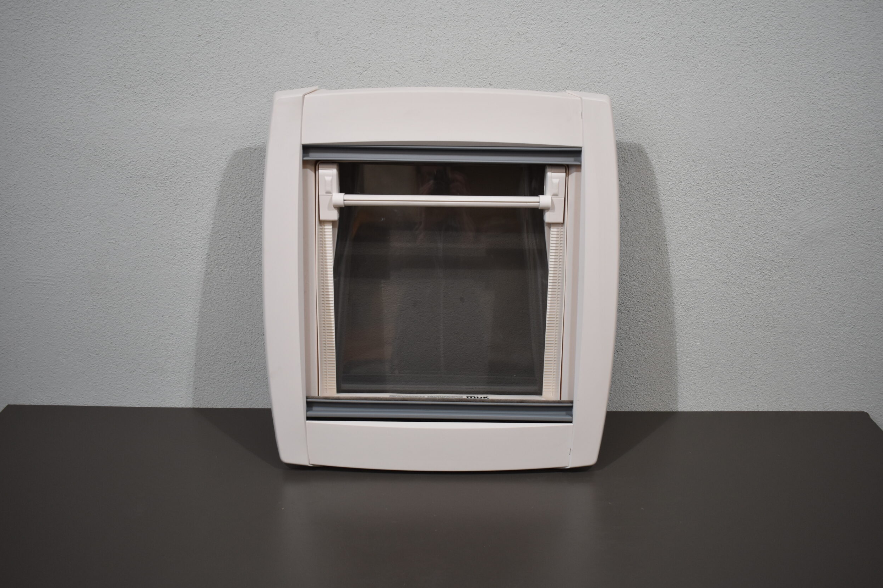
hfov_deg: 53.8
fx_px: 871
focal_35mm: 36
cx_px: 442
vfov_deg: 37.3
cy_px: 294
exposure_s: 1/250
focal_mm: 23
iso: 500
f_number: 3.8
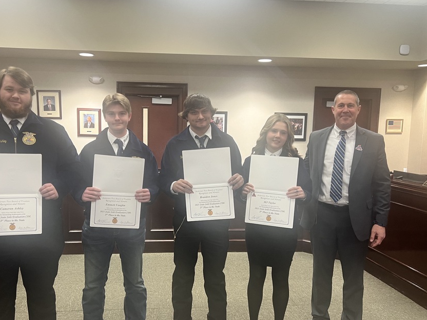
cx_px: 182
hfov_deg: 56.6
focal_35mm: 32
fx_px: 395
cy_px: 176
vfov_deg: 44.1
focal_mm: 5.7
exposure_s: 1/60
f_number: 1.5
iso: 160
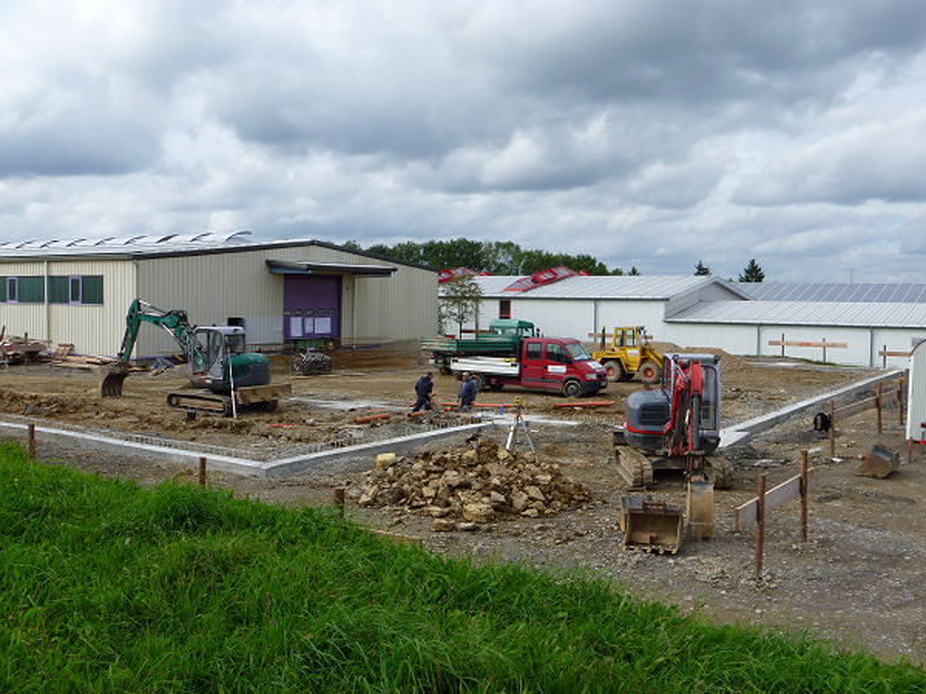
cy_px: 347
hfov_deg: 52.6
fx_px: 936
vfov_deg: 40.7
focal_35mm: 35
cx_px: 463
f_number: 5.6
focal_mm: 6.3
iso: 80
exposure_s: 1/200
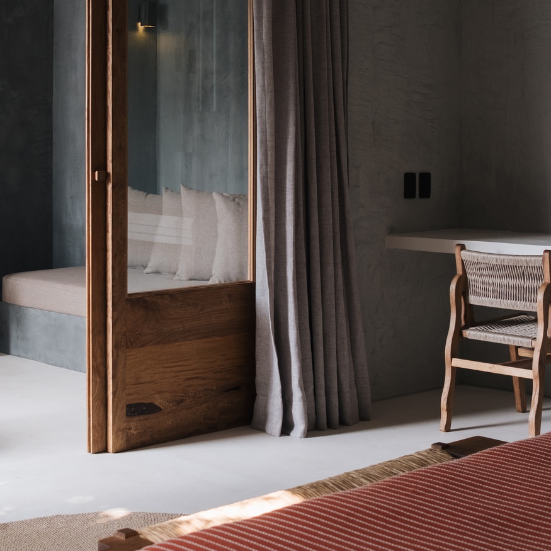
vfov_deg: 25.3
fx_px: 1225
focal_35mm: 68
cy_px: 216
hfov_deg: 25.2
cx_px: 186
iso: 320
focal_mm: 23
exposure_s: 1/60
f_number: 3.6
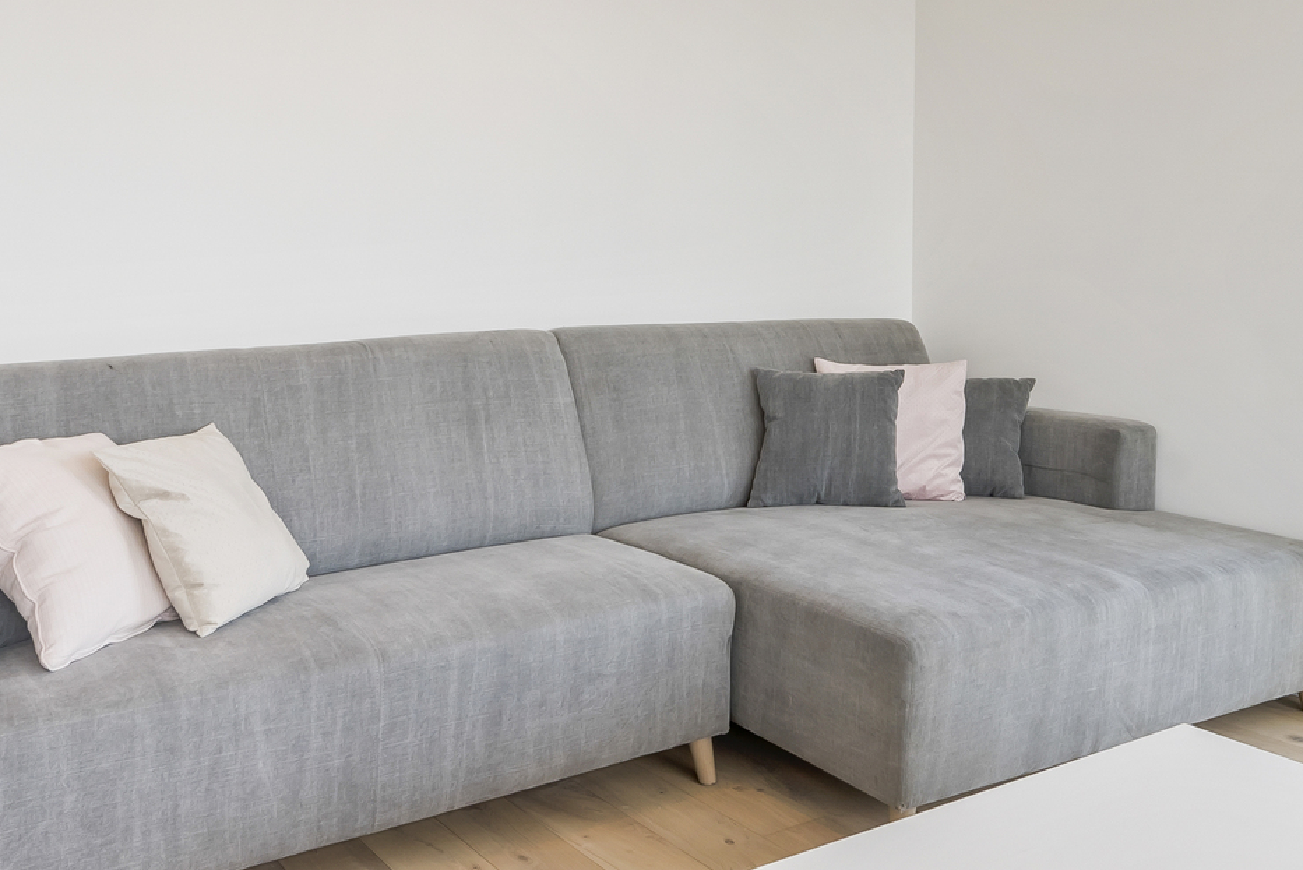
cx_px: 800
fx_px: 1350
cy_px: 288
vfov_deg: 35.4
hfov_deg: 51.1
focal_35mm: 37
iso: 250
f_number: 8
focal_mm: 14.5
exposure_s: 1/30
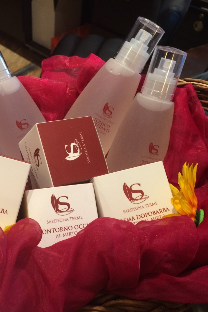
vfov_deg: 47.4
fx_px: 355
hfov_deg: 32.4
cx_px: 73
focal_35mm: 41
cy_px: 156
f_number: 2.2
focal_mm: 4.15
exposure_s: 1/33
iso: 160
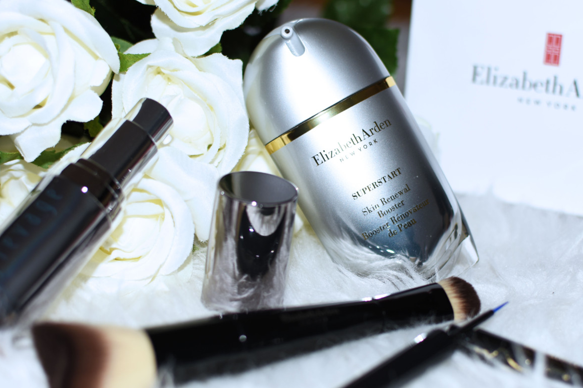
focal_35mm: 65
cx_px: 344
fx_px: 1046
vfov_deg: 21.0
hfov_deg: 31.1
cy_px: 204
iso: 100
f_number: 2.8
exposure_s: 1/60
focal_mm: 35
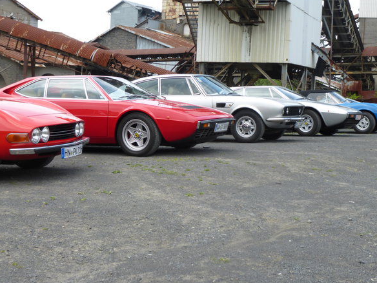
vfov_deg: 25.7
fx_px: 621
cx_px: 194
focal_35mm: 57
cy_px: 151
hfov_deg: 33.8
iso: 100
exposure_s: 1/250
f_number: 4.1
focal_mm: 9.2
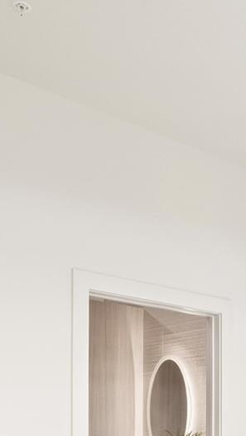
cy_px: 485
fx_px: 706
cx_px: 371
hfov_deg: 17.7
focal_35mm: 61
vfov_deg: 30.5
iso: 400
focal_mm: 10
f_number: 8
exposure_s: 1/2
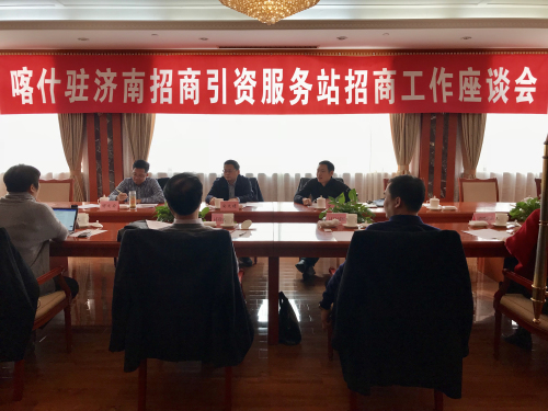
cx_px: 274
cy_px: 206
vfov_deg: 49.7
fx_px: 443
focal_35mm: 28
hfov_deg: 63.4
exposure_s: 1/100
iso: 32
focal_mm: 3.99
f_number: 1.8
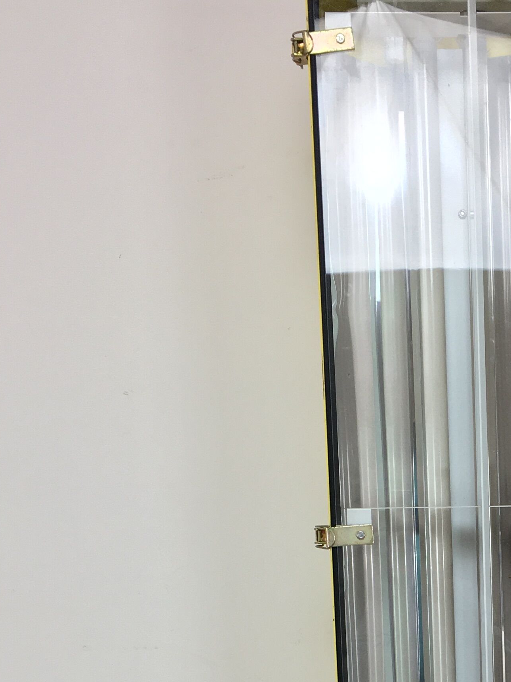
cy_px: 698
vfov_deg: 26.8
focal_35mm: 68
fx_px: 1338
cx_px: 498
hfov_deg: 21.0
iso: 25
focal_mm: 4.15
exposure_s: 1/33
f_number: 2.2
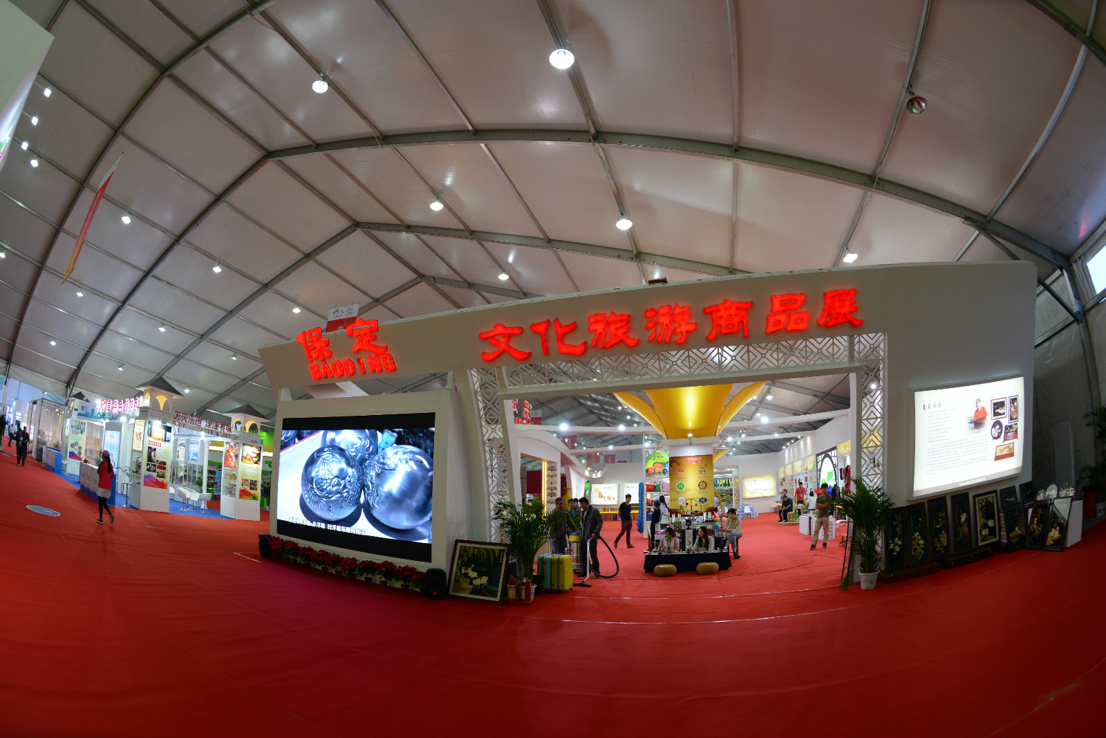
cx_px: 553
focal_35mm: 16
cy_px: 369
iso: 800
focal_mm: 16
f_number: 6.3
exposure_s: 1/50
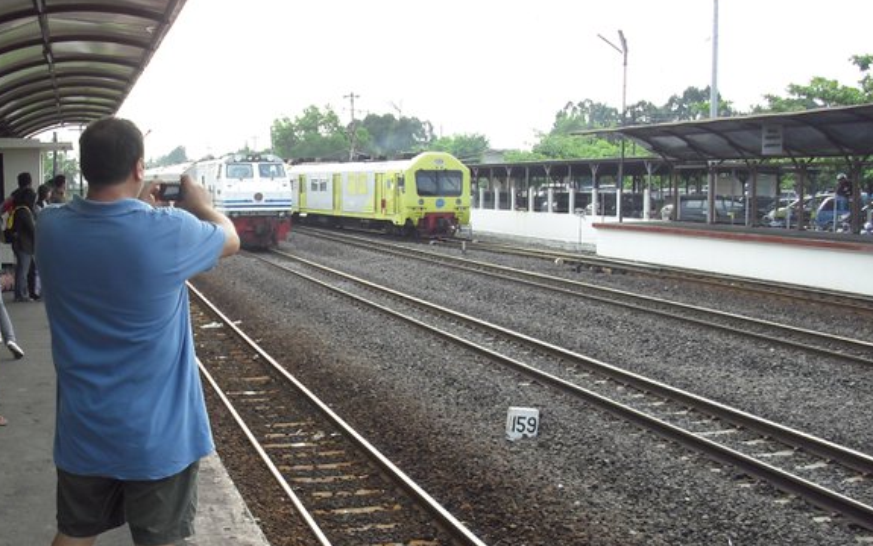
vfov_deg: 23.1
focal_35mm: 56
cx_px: 272
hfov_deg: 35.8
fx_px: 1333
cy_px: 358
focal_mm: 6.2
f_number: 2.8
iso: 100
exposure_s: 1/200
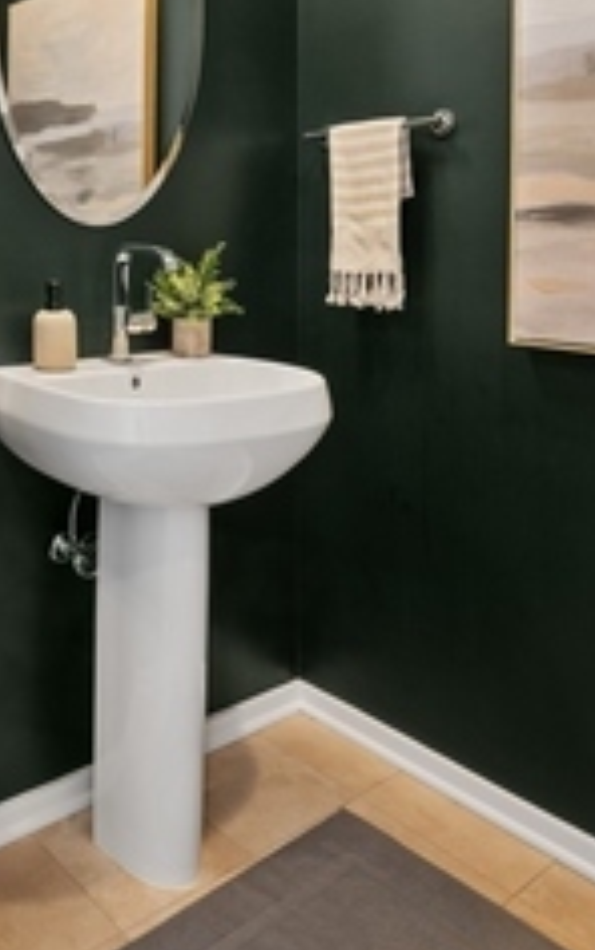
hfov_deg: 36.5
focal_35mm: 32
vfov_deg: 56.9
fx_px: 829
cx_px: 38
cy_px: 250
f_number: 9.5
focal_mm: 15.5
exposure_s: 1/8
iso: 400
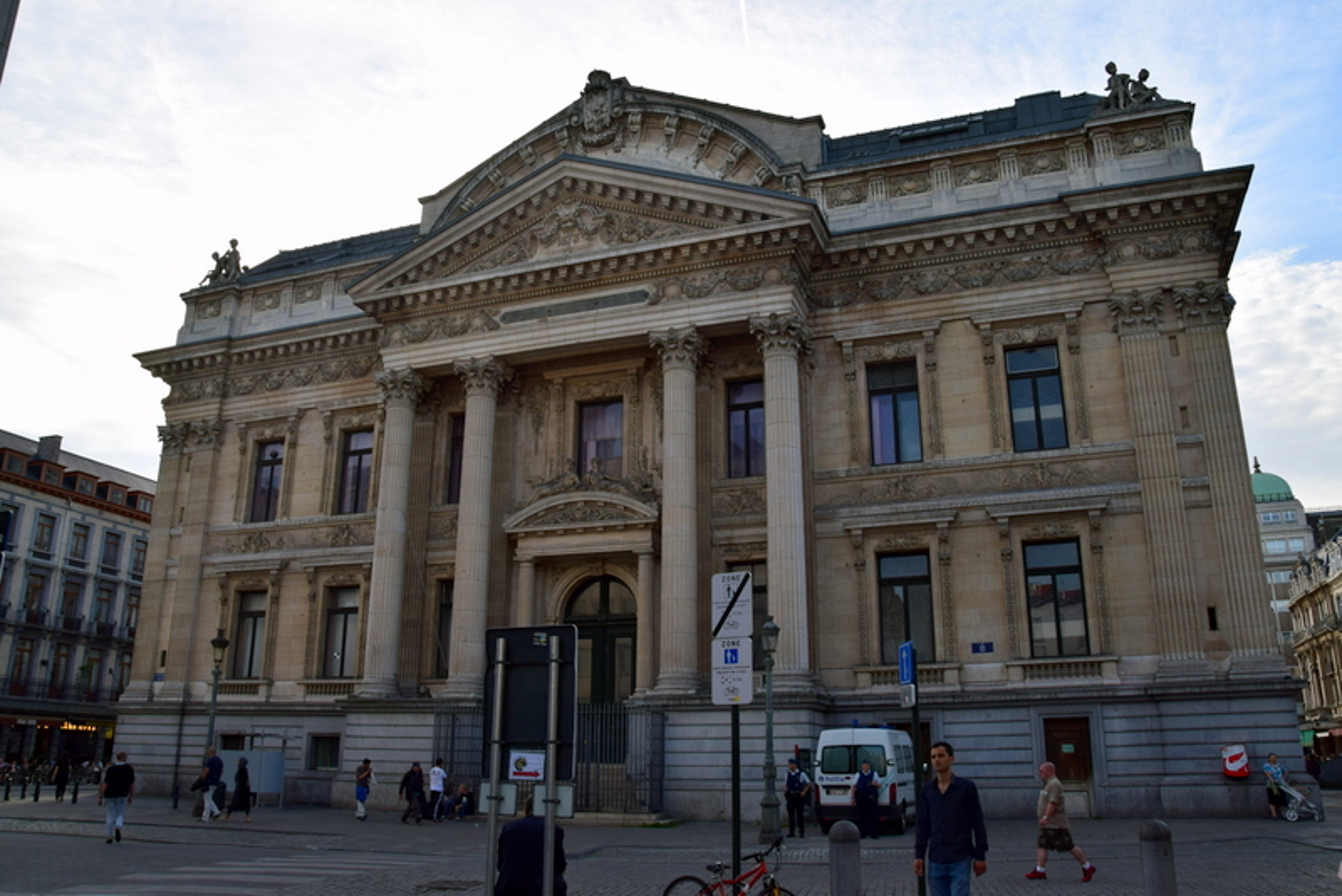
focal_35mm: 27
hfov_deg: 67.4
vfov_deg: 48.0
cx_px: 671
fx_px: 1007
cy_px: 448
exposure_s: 1/80
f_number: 8
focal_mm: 18
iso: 125
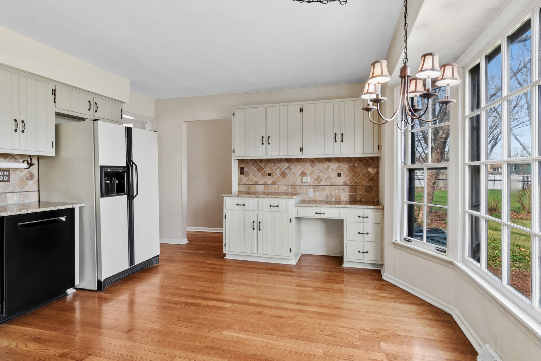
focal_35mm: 18
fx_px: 270
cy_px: 180
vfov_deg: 67.4
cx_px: 270
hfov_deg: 90.0
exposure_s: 1/40
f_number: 8
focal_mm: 12
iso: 400
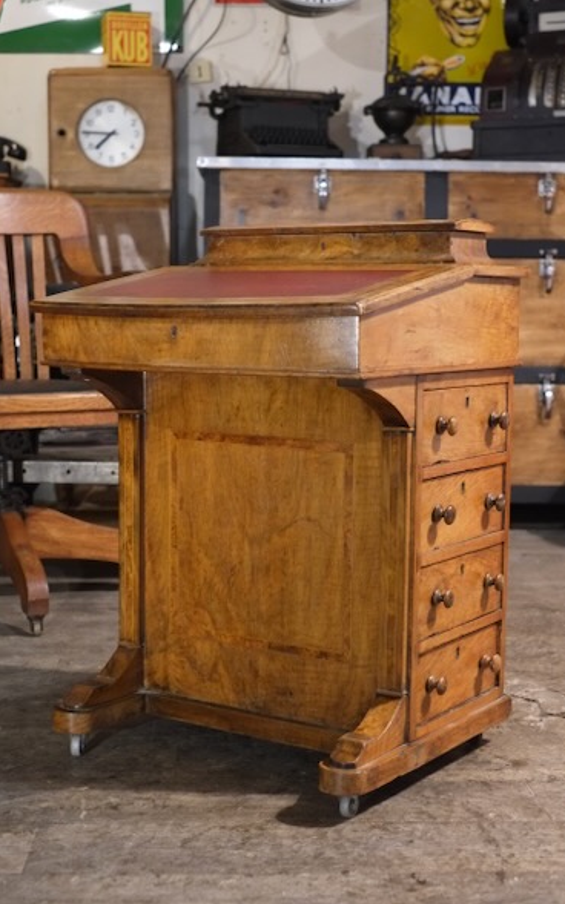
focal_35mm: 55
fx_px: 1355
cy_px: 457
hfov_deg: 23.5
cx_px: 281
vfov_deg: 36.9
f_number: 3.6
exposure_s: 1/125
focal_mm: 35
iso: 3200
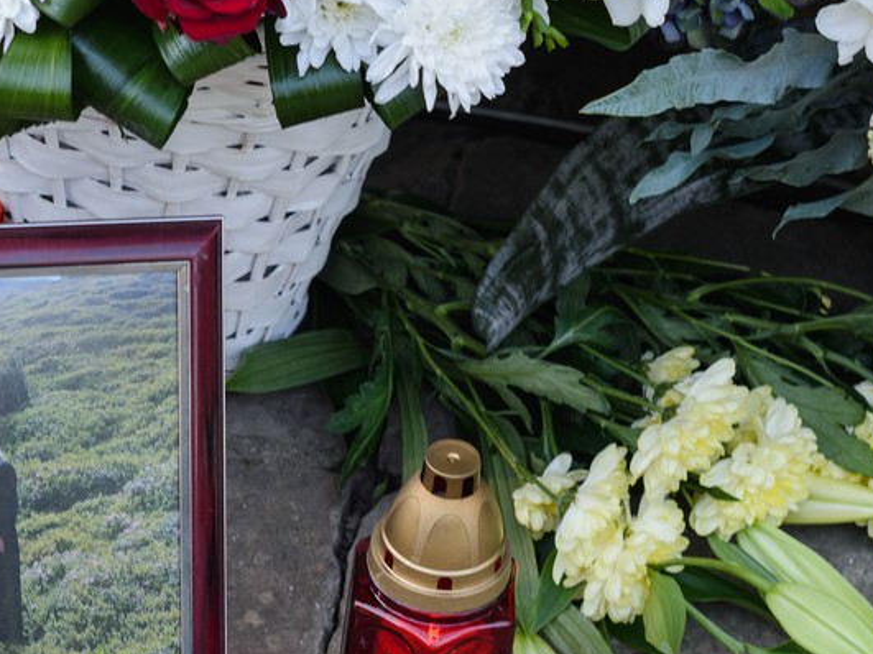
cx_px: 127
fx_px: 3278
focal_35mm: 130
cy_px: 212
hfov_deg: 15.0
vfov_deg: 11.4
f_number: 4.5
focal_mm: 50
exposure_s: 1/60
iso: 200
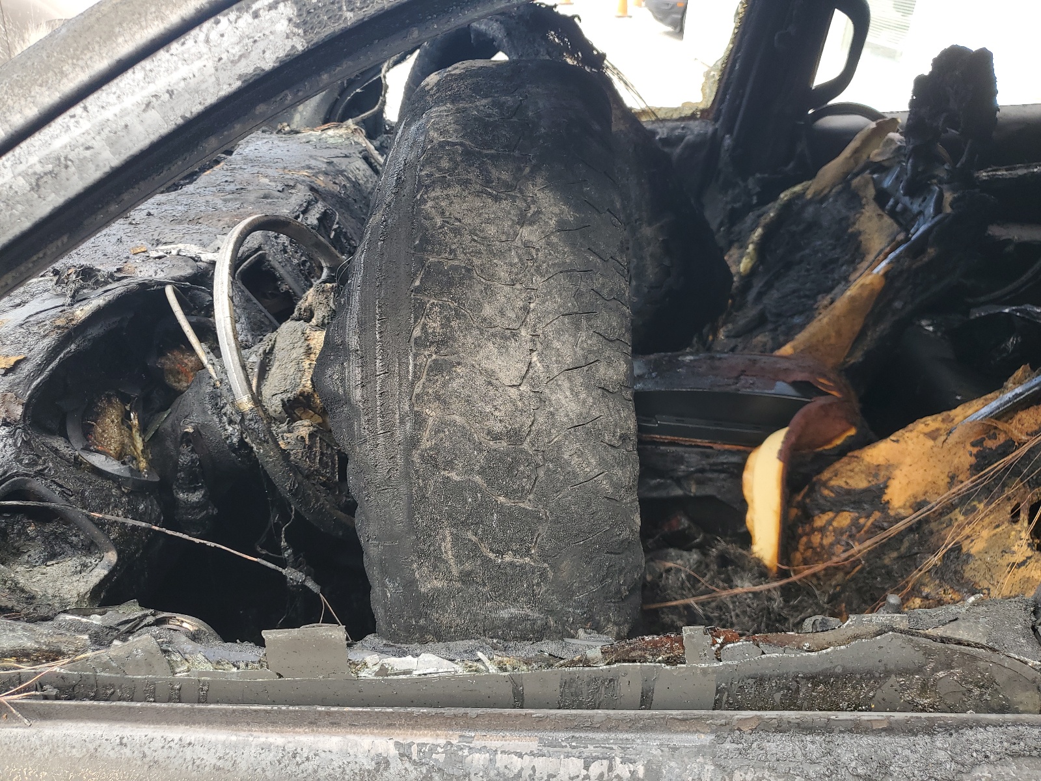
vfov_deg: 53.1
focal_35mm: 26
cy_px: 390
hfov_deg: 67.3
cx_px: 520
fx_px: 782
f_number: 1.5
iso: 50
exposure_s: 1/303
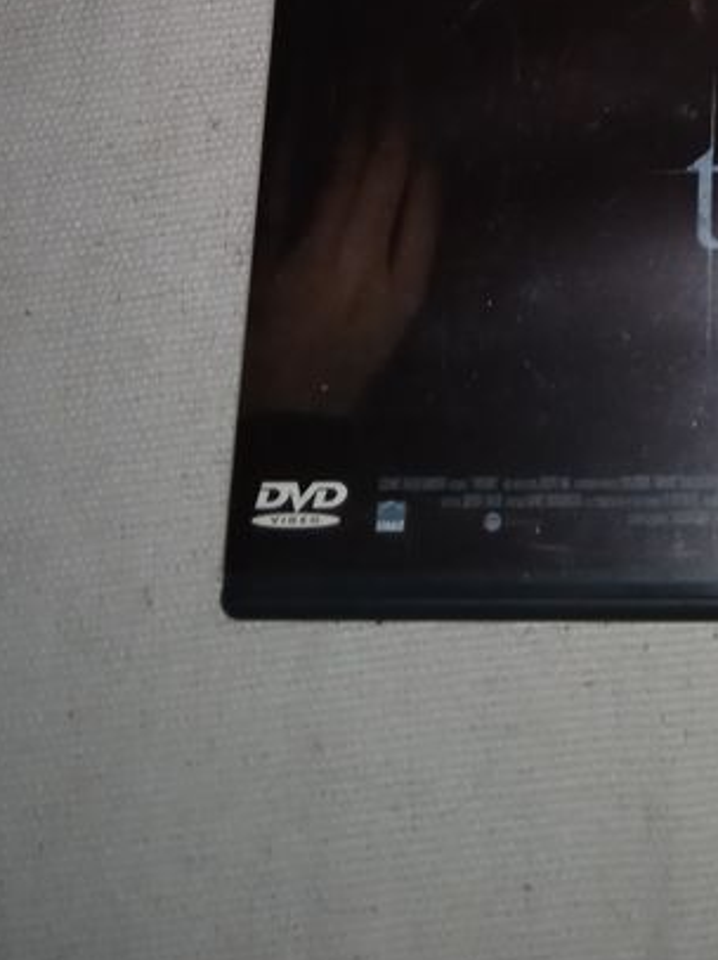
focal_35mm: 69
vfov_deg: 25.5
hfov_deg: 20.1
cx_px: 836
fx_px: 1910
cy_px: -170
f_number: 2.2
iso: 343
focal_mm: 3.43
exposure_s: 1/33.3
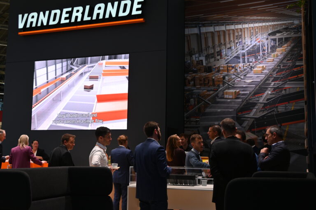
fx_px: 382
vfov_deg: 30.8
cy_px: 105
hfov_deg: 45.0
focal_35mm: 44
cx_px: 158
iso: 100
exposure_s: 1/30
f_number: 5.6
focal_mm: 29
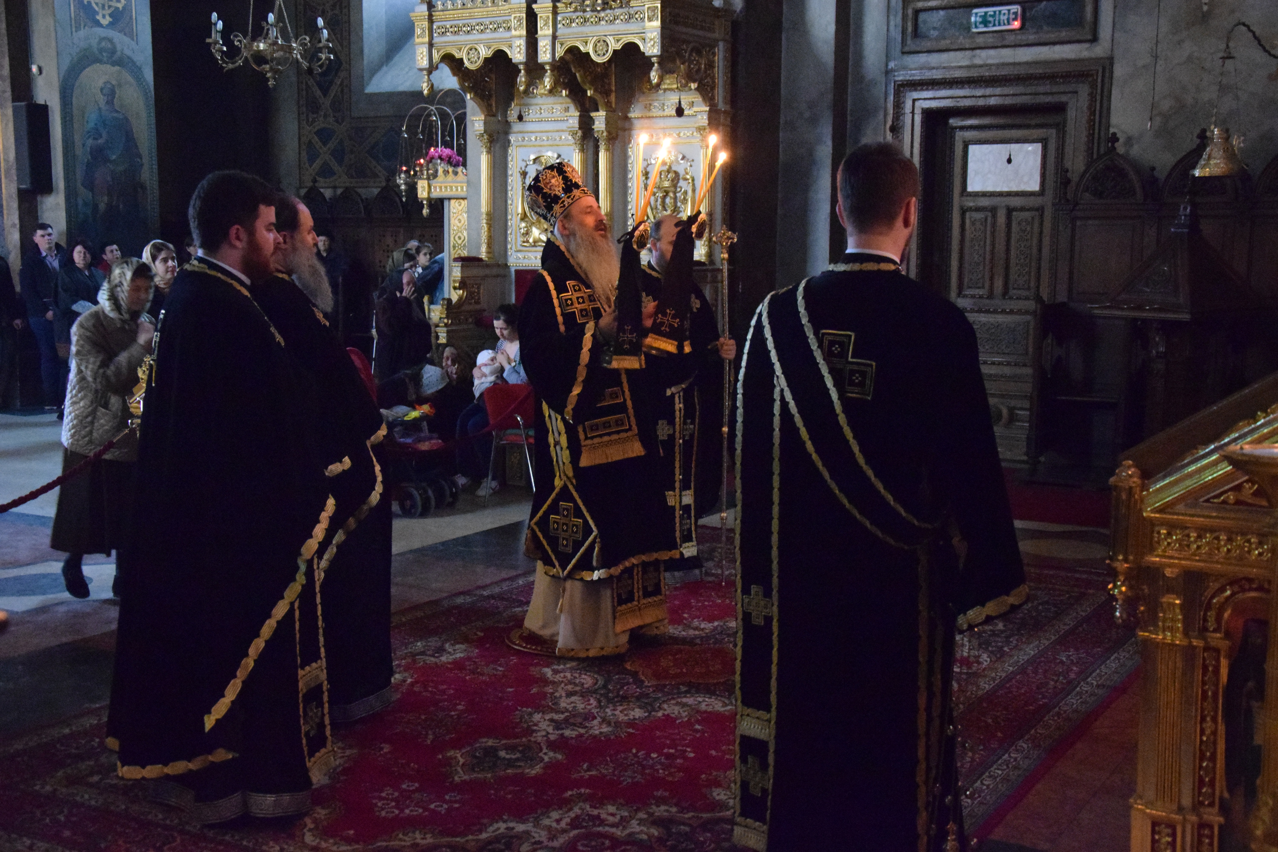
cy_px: 426
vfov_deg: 31.9
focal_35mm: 42
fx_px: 1491
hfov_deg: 46.4
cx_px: 639
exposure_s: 1/30
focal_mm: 28
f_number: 4
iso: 12800
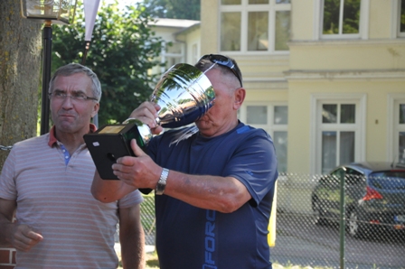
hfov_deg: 20.6
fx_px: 1113
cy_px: 134
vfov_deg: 13.8
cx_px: 202
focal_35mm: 99
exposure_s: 1/500
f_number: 5.3
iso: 900
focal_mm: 66
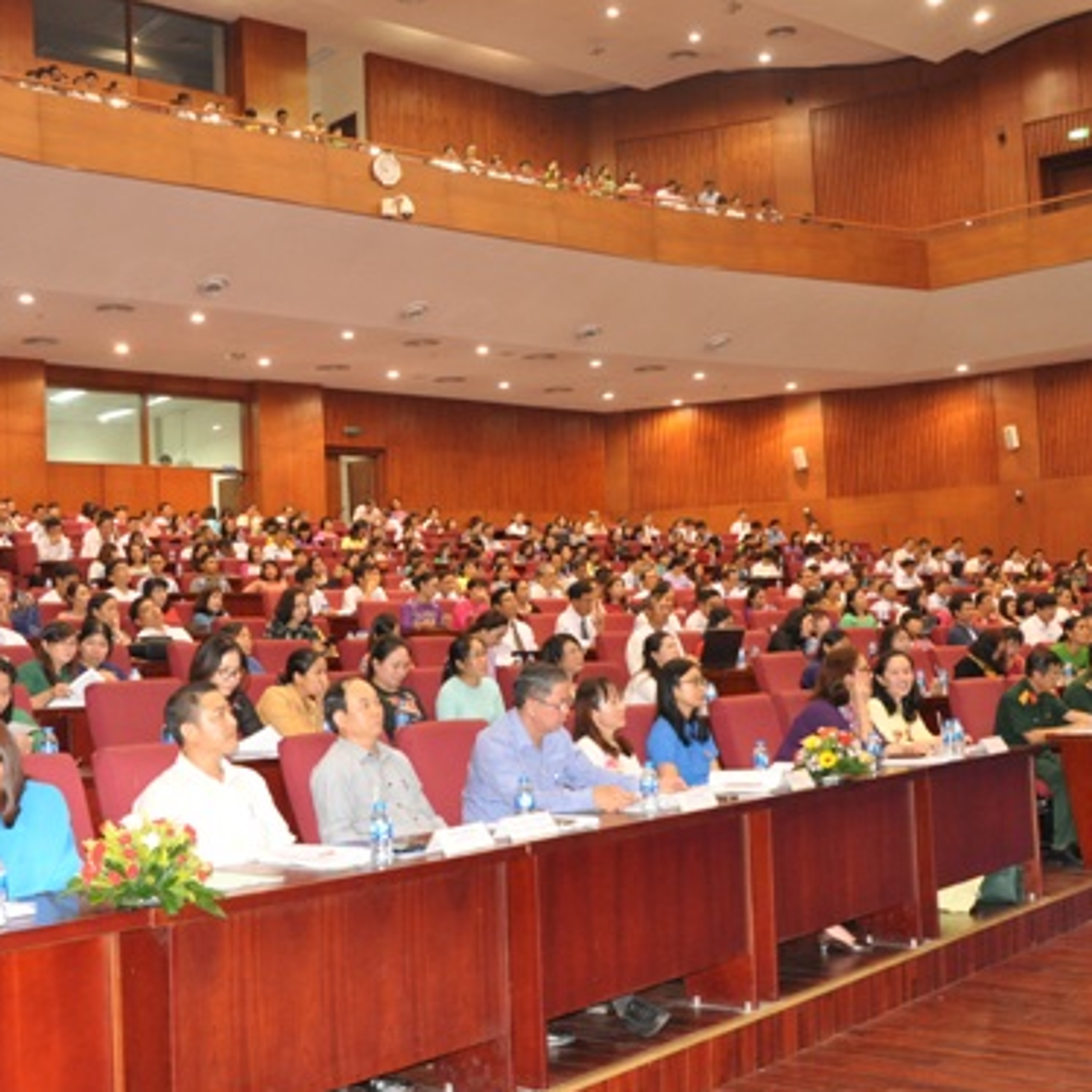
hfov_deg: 37.4
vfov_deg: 37.5
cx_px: 435
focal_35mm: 45
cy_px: 580
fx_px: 1606
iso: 1000
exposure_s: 1/30
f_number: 4.5
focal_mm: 22
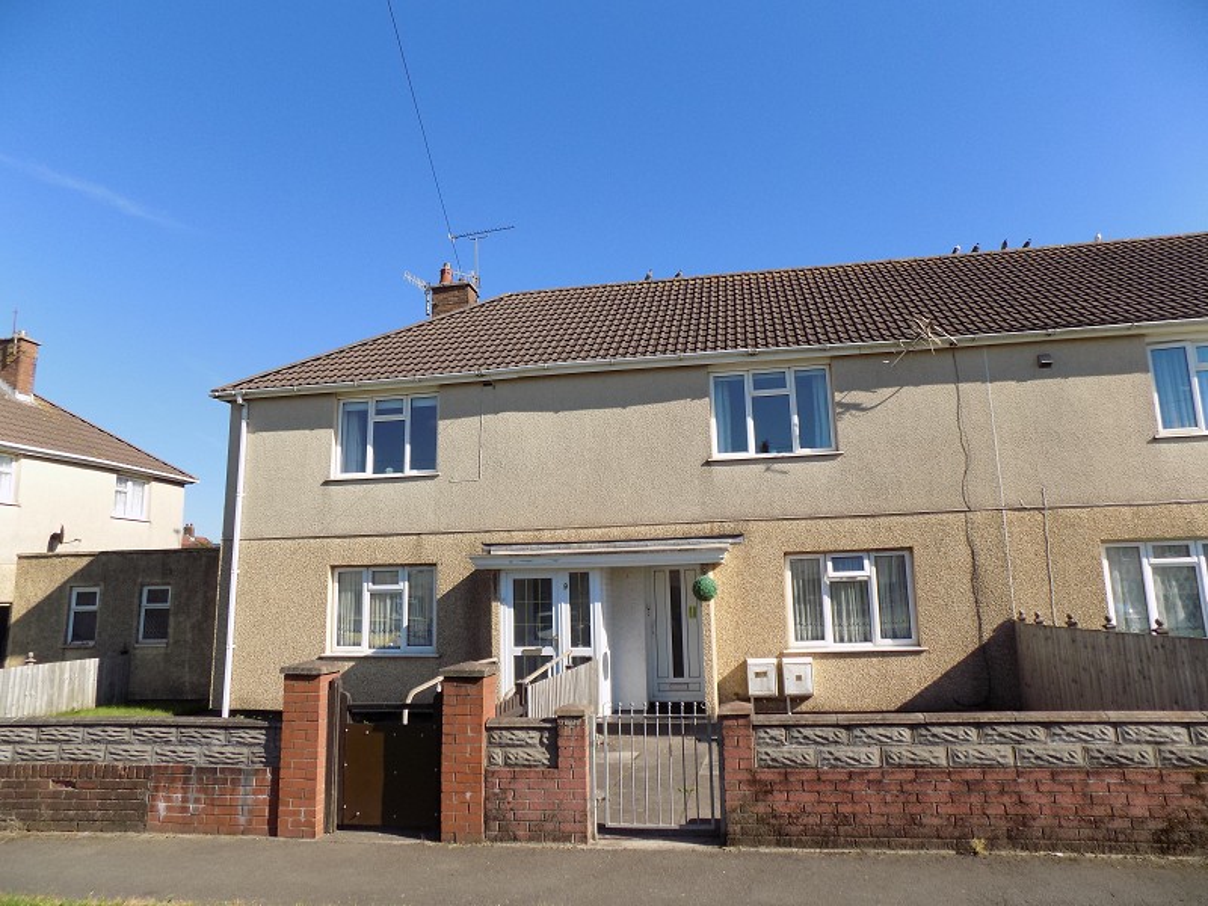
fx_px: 803
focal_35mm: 23
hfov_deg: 73.9
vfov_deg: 58.9
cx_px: 604
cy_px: 453
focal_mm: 4
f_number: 3.1
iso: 80
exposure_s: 1/800
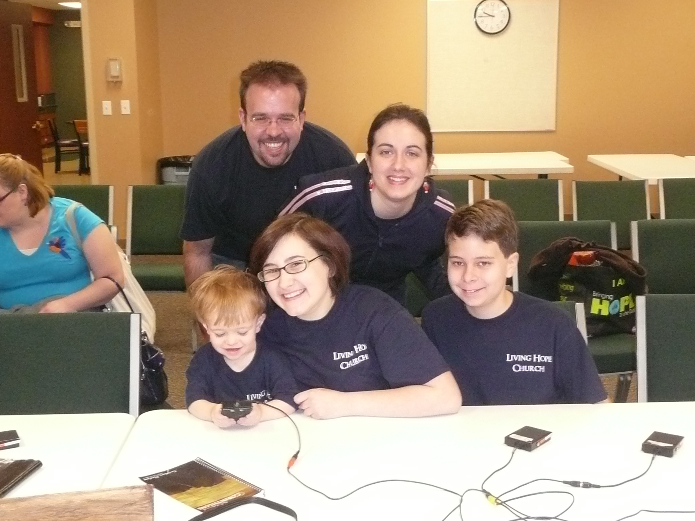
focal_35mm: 48
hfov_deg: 39.7
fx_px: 964
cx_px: 348
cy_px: 260
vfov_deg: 30.3
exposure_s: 1/30
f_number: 3.5
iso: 400
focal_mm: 5.2
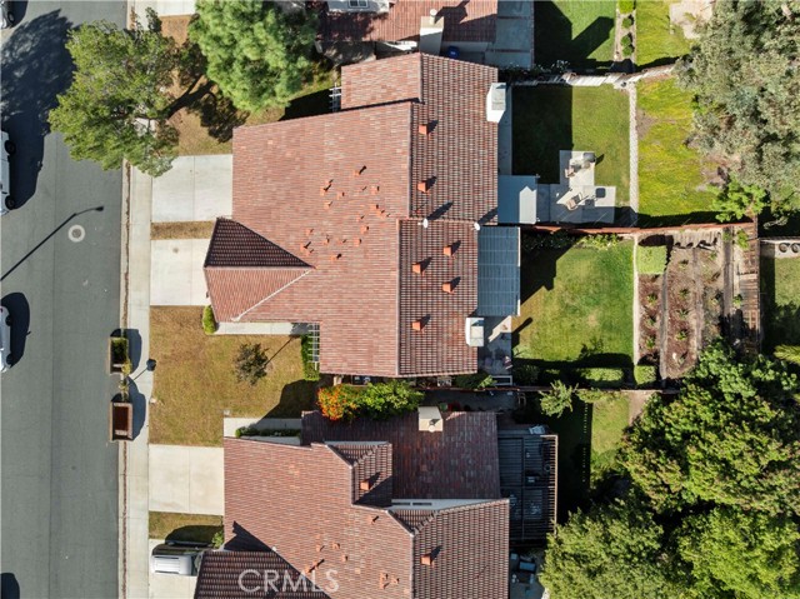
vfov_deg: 56.8
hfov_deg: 71.6
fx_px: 554
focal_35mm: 24
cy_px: 300
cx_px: 400
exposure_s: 1/500
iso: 100
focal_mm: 12.29
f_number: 4.5
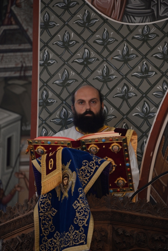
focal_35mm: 210
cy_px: 126
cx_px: 84
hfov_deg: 6.5
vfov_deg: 9.8
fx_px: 1468
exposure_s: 1/60
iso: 1000
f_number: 6.3
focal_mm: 210
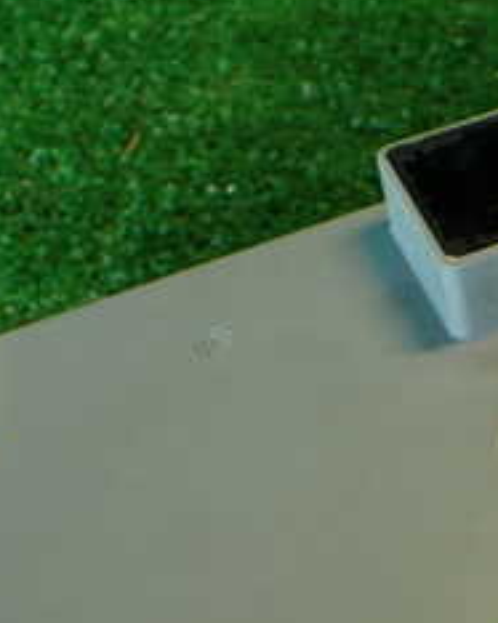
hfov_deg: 18.6
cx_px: 519
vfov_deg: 23.4
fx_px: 1475
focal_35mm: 80
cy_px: 535
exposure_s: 1/50
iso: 200
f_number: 2.4
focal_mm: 5.79
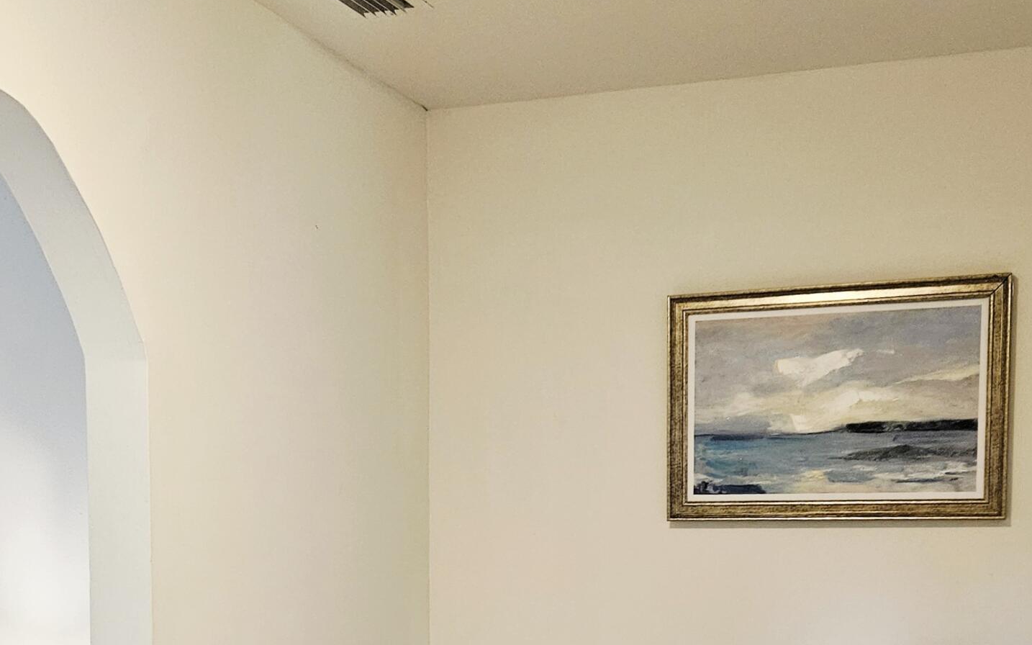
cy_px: 649
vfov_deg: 24.2
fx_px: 1434
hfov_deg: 39.6
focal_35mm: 51
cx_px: 481
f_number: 1.8
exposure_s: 1/120
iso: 640
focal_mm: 5.4
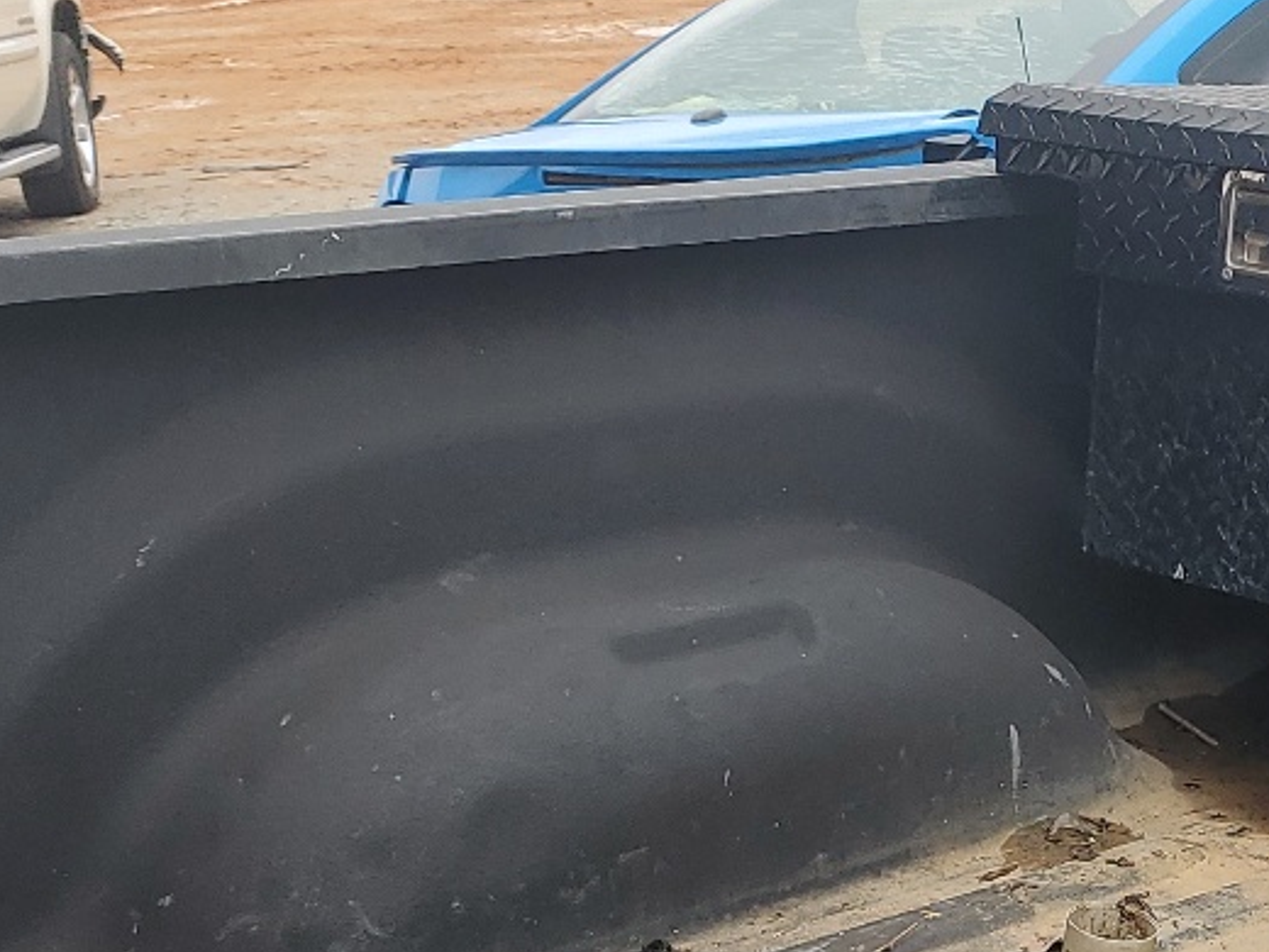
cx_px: 1149
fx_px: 2933
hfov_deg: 23.7
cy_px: 950
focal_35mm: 80
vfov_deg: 18.0
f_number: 1.5
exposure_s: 1/2000
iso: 50
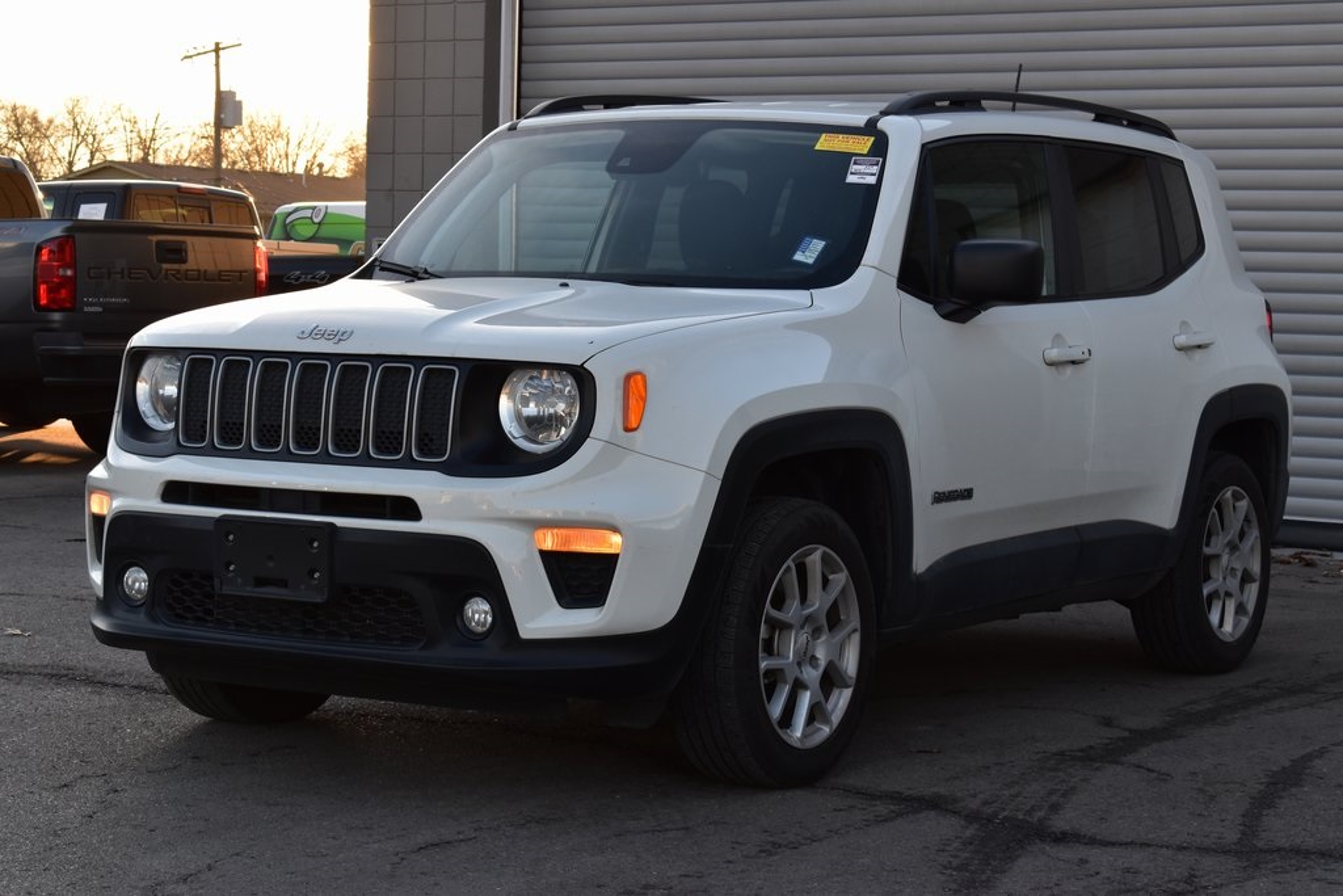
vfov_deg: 17.5
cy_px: 448
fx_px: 2910
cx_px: 672
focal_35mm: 78
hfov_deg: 26.0
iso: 400
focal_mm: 52
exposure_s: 1/125
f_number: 9
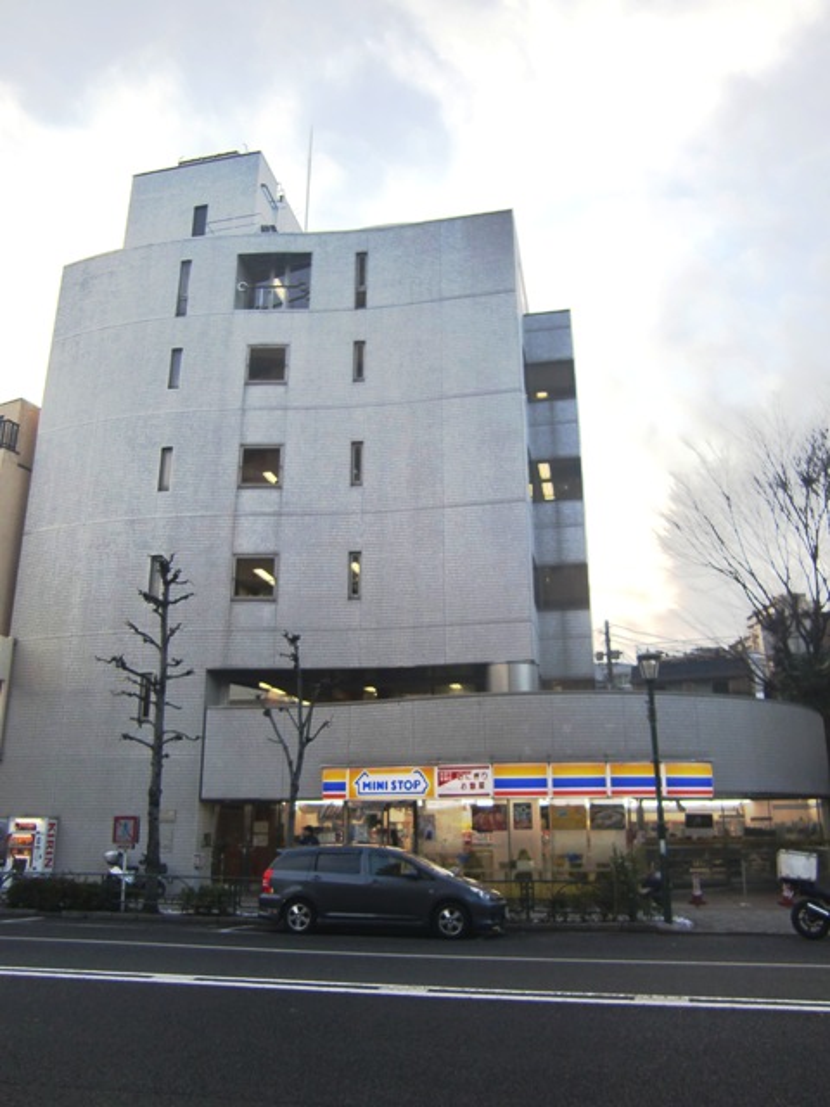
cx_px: 415
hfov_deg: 49.7
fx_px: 895
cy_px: 554
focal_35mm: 28
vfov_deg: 63.4
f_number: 2.6
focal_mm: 4.9
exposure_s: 1/200
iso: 64
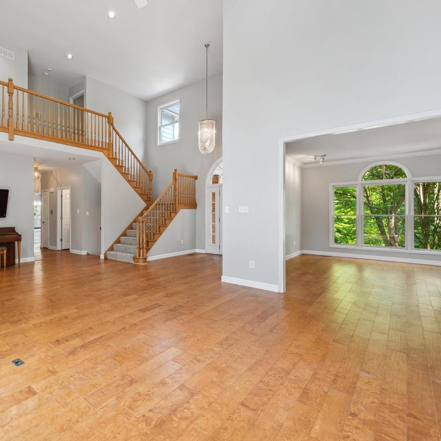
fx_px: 259
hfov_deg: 77.0
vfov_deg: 80.7
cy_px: 218
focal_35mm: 18
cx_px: 133
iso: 100
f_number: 8
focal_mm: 13
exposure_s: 1/5
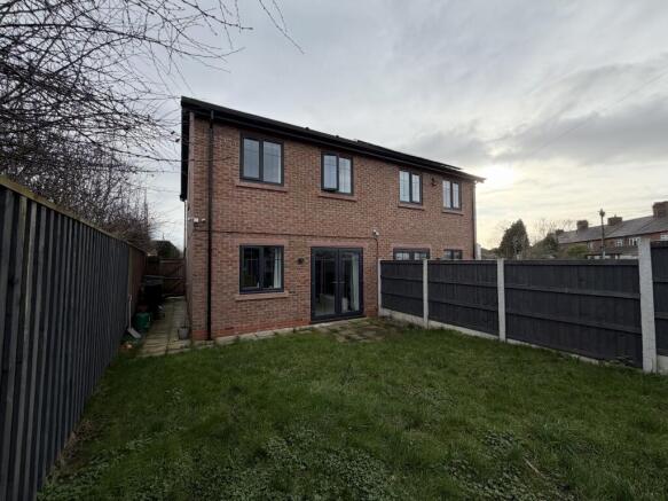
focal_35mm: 14
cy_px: 250
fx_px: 270
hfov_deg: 102.1
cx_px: 334
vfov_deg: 85.7
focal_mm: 2.22
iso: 40
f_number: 2.2
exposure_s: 1/770
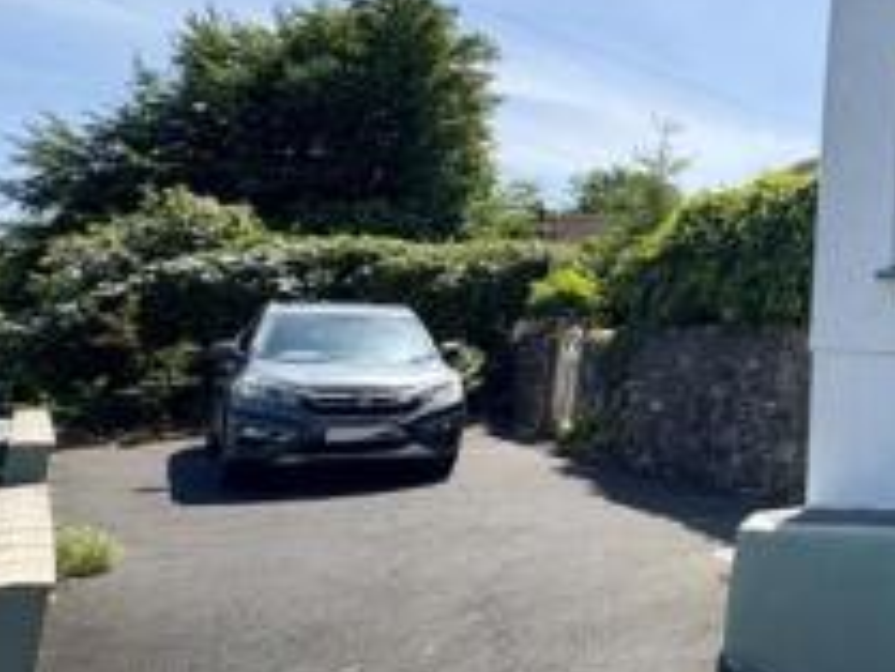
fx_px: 1009
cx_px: 1030
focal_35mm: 39
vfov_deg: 36.2
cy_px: 190
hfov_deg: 38.0
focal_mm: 2.22
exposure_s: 1/2083
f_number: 2.2
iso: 50
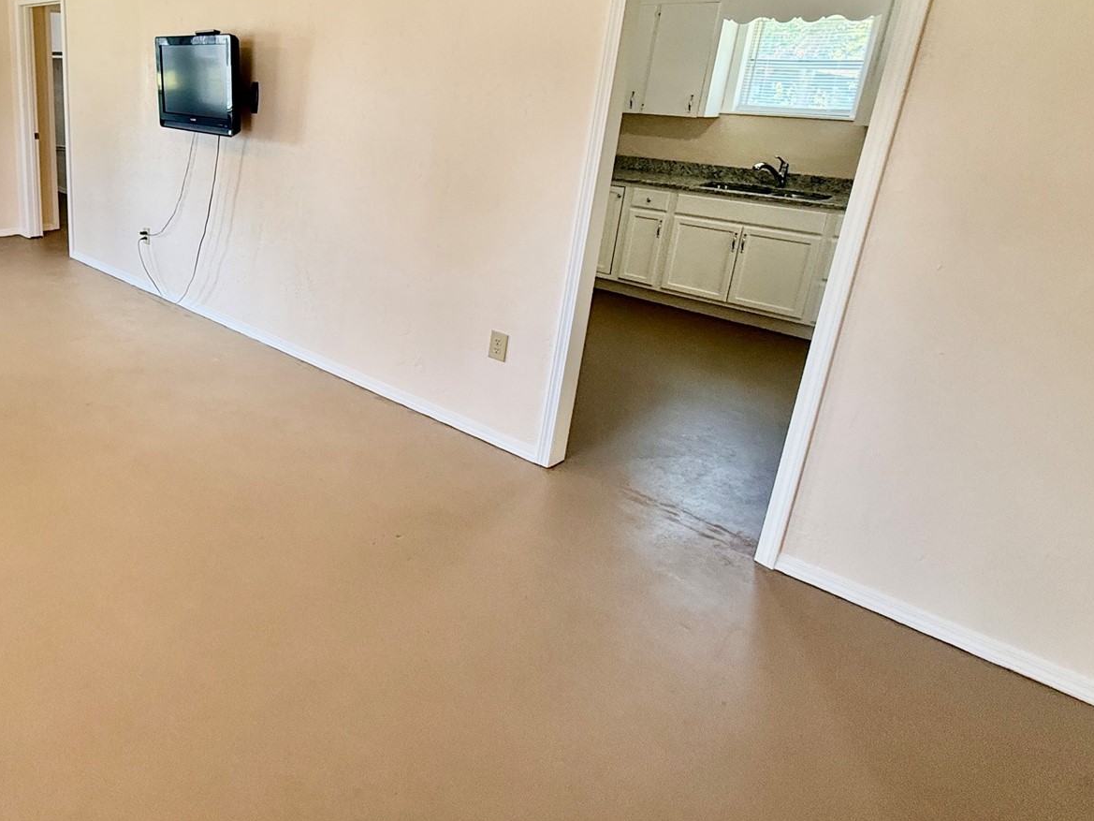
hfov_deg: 68.2
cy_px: 276
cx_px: 250
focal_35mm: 23
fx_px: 727
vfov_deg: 57.6
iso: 160
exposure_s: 1/120
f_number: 2.2
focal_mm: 2.22
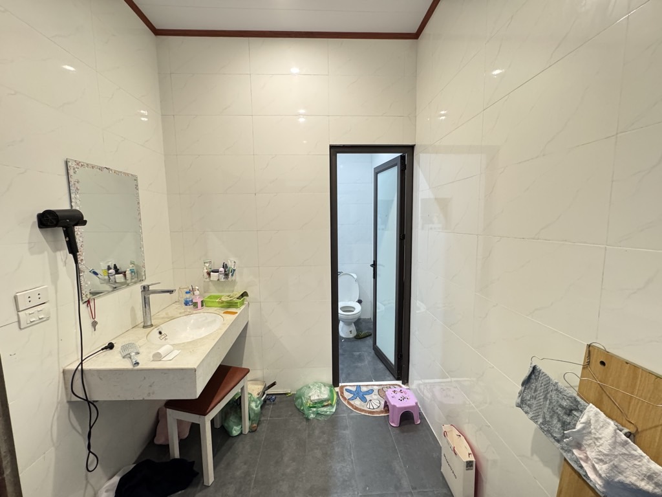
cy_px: 248
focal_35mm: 14
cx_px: 331
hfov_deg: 102.1
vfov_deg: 85.7
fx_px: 268
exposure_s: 1/50
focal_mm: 2.22
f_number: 2.2
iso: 400
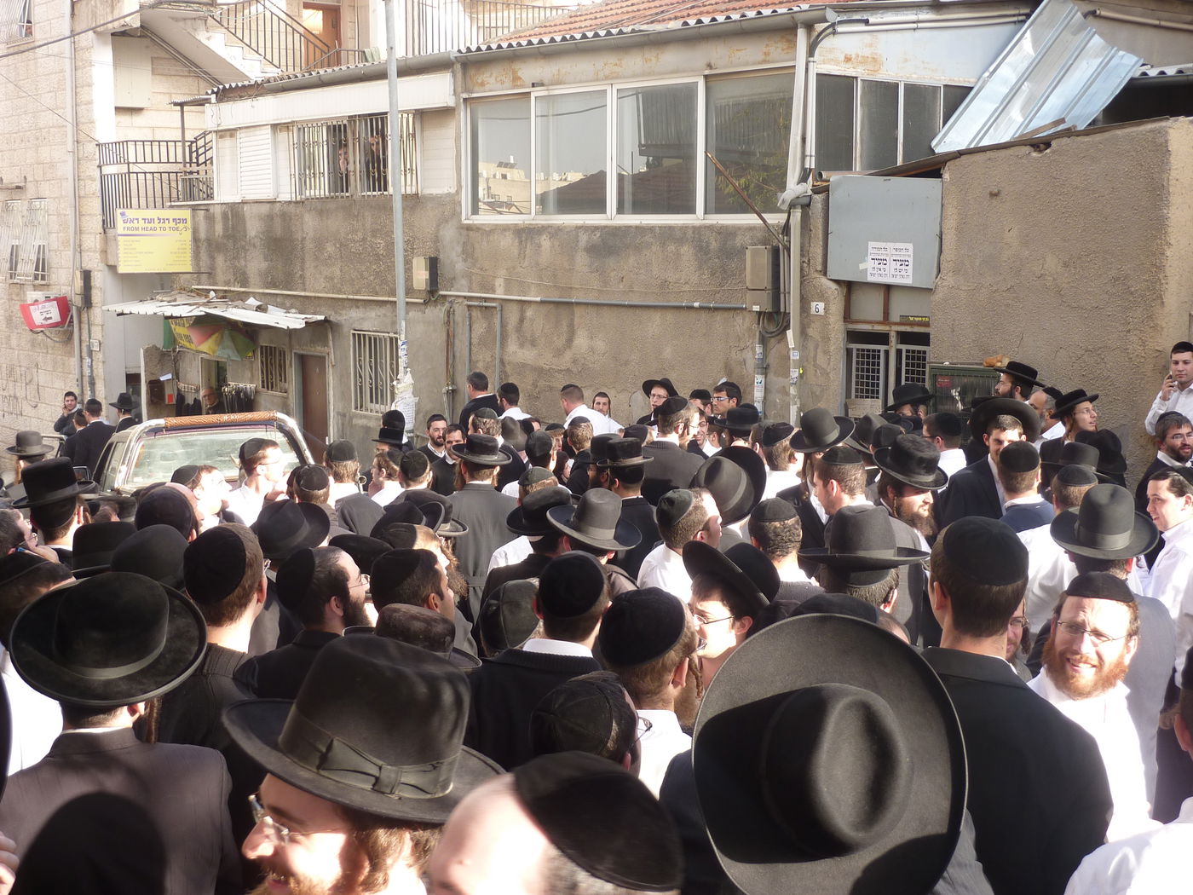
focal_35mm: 42
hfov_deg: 44.8
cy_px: 448
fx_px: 1447
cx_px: 596
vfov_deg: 34.3
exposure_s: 1/80
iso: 80
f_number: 3.8
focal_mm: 7.9
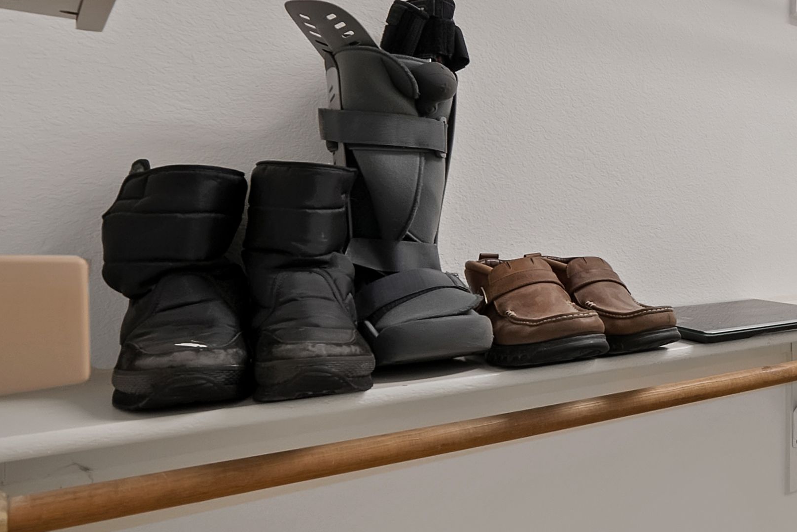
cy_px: 193
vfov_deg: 42.0
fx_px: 687
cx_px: 933
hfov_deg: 42.4
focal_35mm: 31
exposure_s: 1/5
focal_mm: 12
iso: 640
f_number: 9
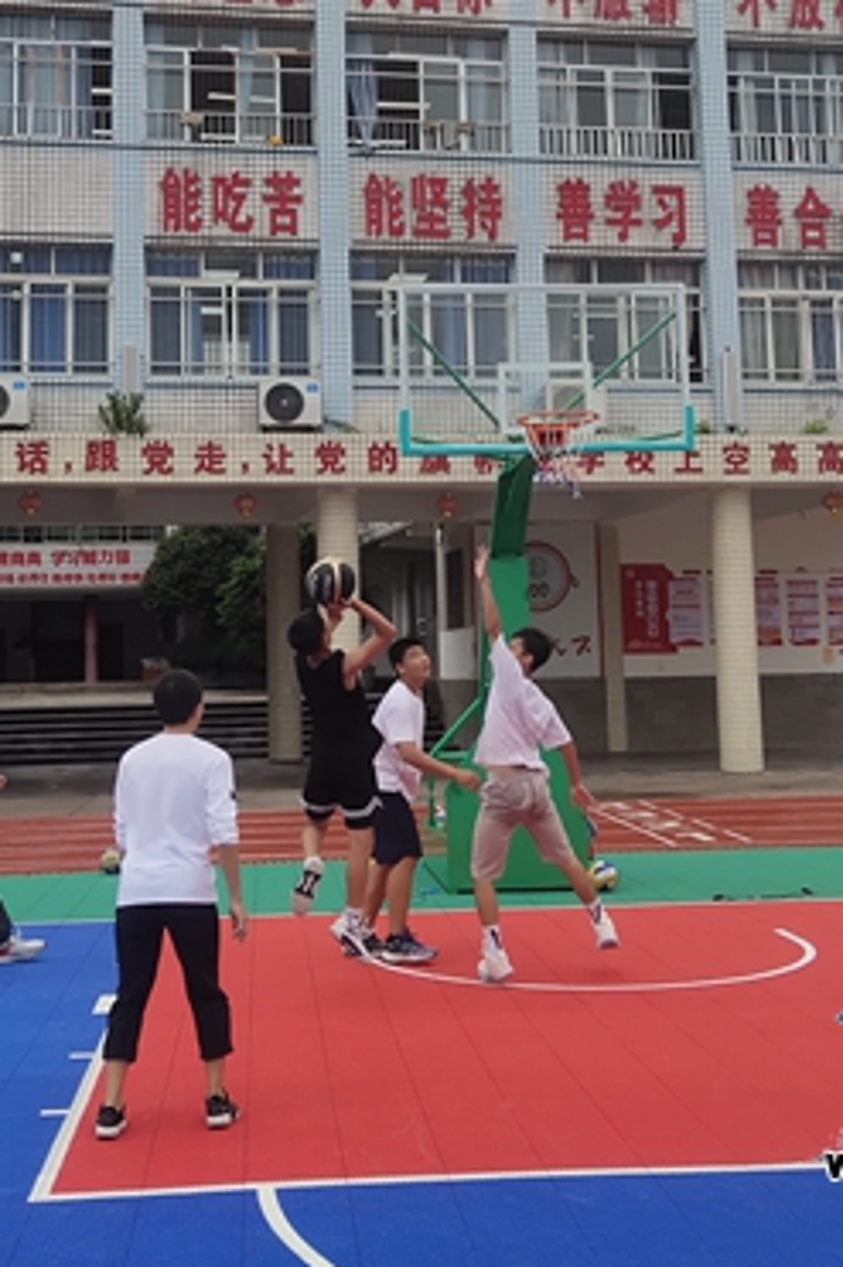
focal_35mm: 52
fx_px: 1828
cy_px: 458
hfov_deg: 25.9
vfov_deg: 37.9
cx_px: 369
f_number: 1.8
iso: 50
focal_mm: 4.27
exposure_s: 1/2453
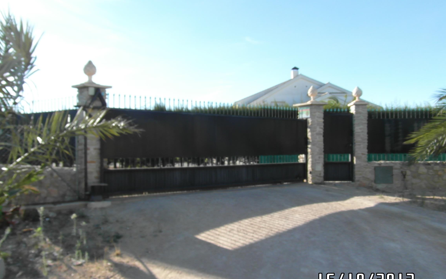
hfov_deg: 70.4
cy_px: 148
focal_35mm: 26
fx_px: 316
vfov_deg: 47.6
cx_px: 219
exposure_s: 1/125
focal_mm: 4
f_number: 4.6
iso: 80
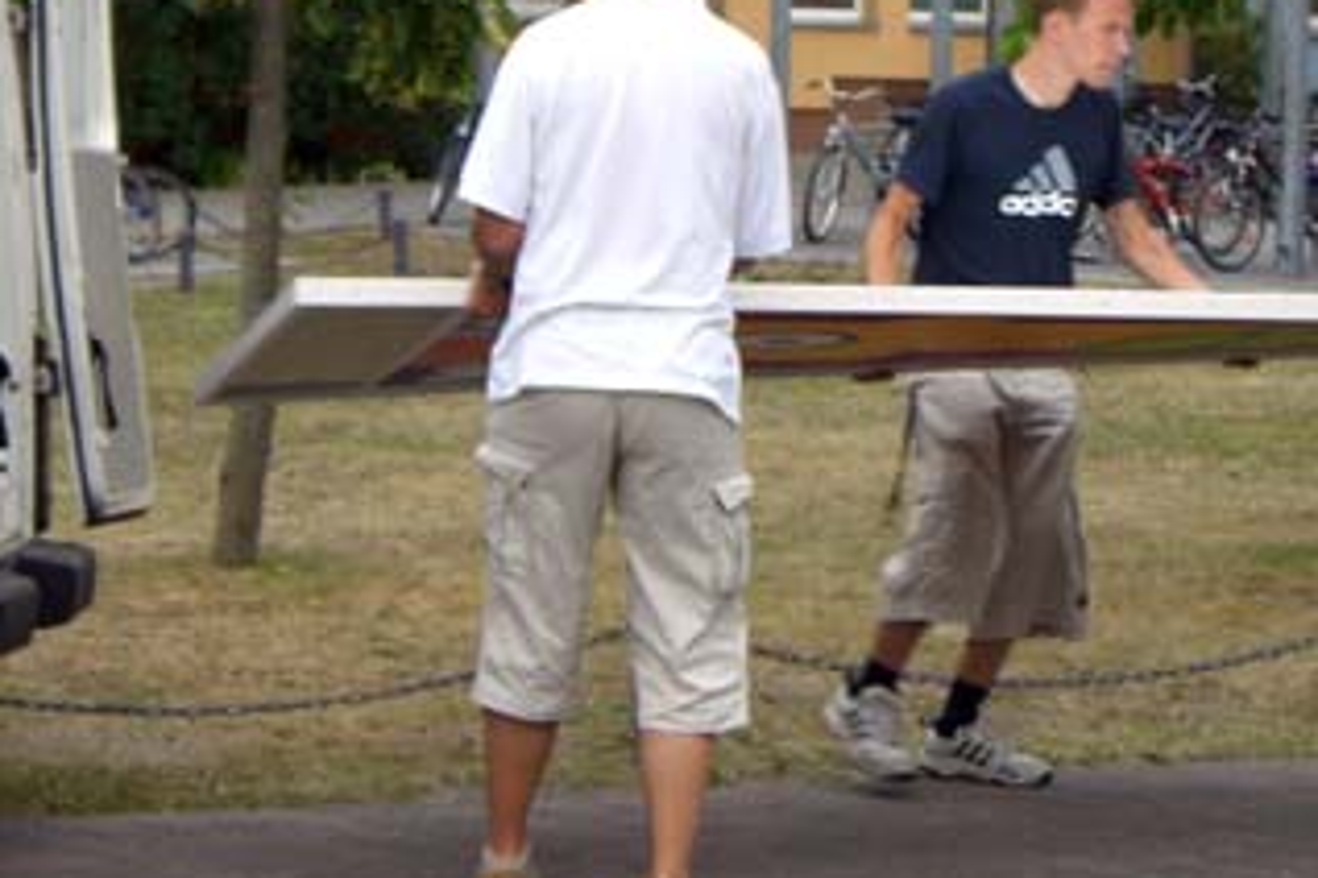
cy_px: 267
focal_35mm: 142
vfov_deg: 9.7
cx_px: 804
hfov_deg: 14.4
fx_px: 5198
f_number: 4.1
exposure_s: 1/160
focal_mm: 12.8
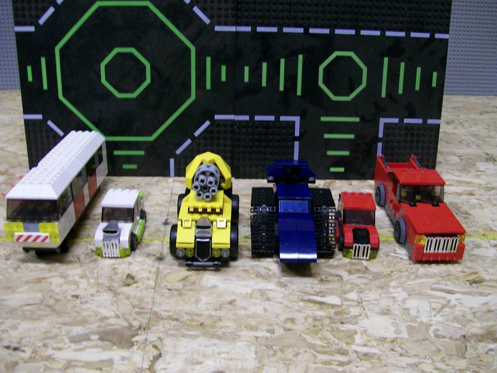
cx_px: 248
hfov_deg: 51.4
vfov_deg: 39.7
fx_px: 517
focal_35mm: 36
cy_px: 186
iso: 160
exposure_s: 1/22
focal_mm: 6
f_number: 2.7
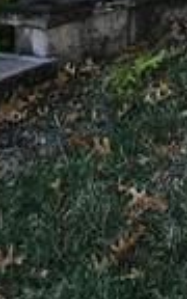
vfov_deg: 15.9
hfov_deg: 12.3
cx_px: 335
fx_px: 799
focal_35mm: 98
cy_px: -320
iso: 50
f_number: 2.2
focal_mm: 2.2
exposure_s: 1/829
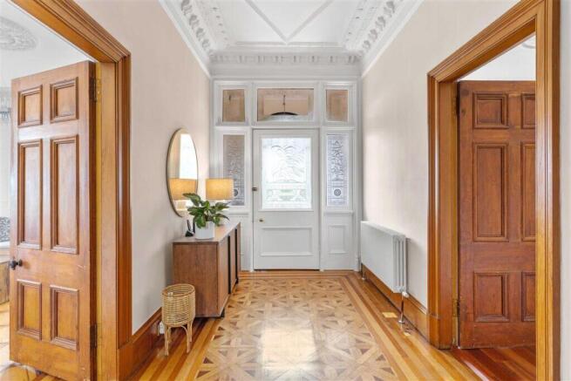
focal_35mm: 18
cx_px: 286
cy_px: 190
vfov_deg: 67.4
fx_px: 286
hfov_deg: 90.0
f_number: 8
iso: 250
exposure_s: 1/1.25
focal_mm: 18
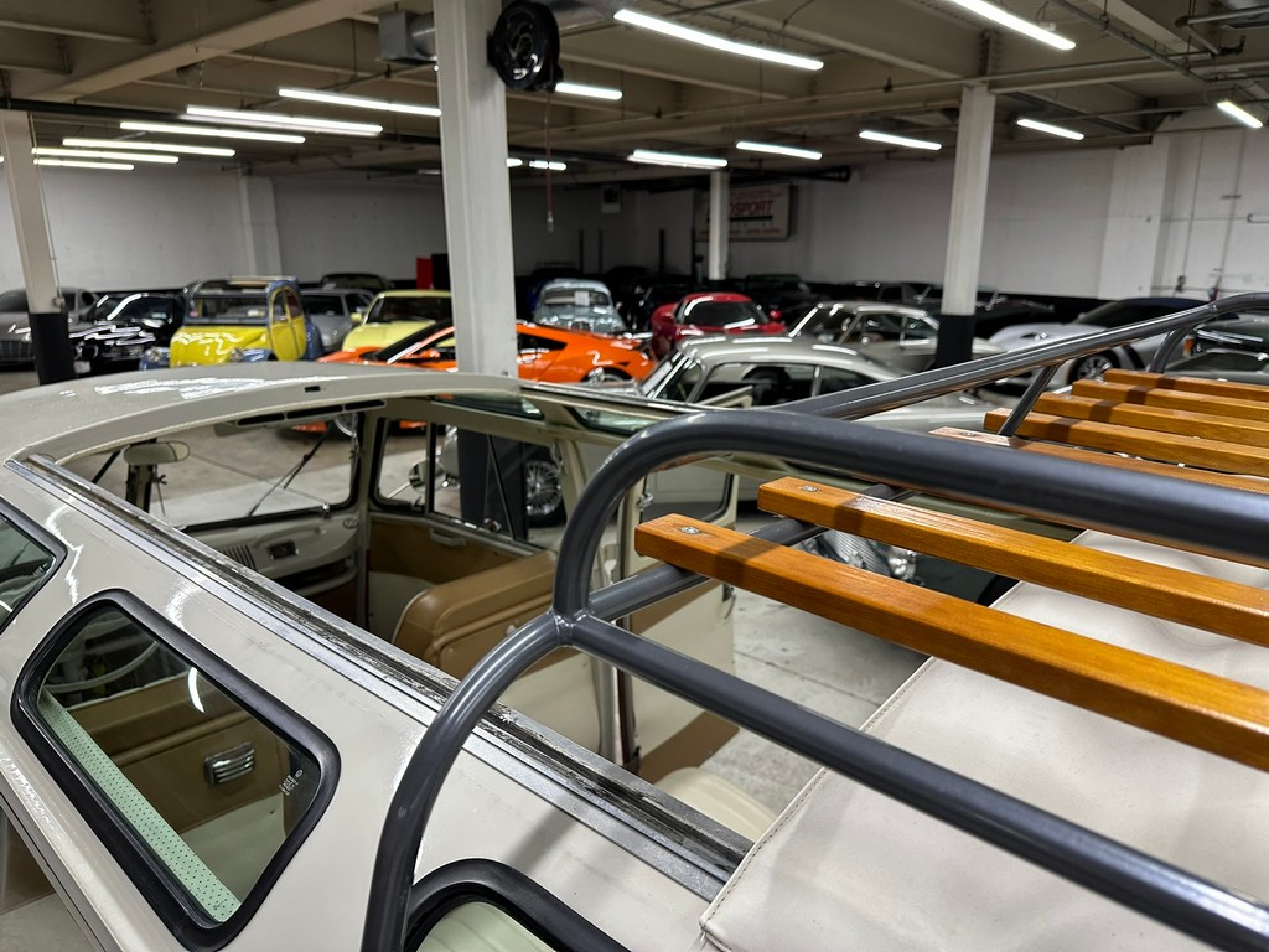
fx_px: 880
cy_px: 476
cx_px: 634
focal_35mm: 24
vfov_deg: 56.8
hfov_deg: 71.6
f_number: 1.78
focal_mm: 6.86
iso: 200
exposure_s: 1/120
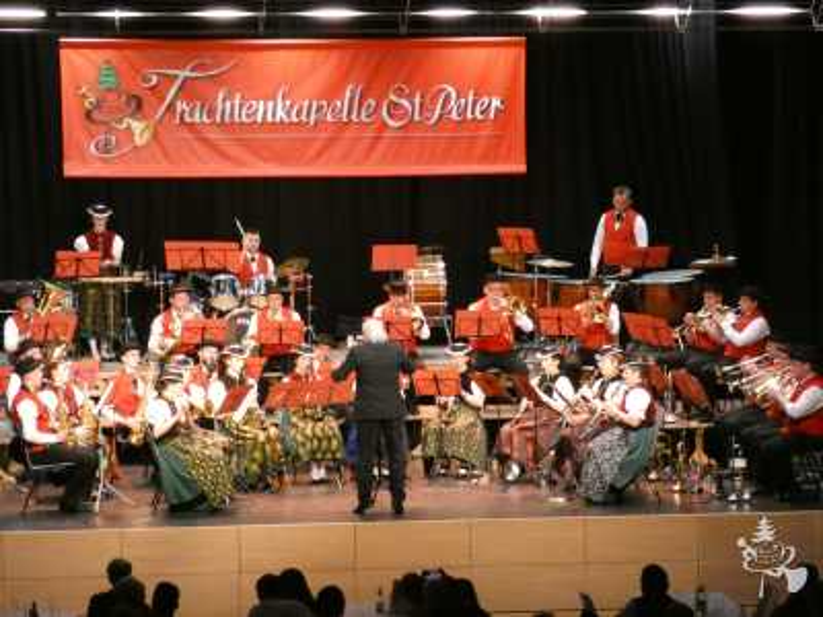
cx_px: 412
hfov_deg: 14.9
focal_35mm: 132
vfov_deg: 11.2
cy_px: 308
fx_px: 3138
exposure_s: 1/50
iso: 1600
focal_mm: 23.7
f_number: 5.2
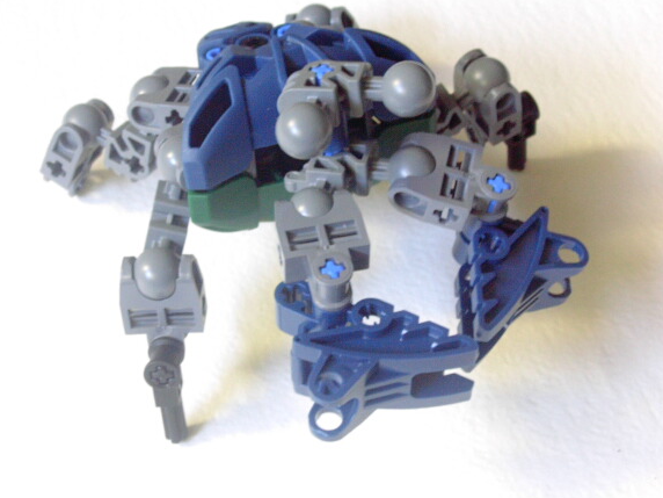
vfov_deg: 19.6
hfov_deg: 26.0
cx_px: 313
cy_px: 226
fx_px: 1436
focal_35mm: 75
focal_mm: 10.2
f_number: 3.6
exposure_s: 1/2.9
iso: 200
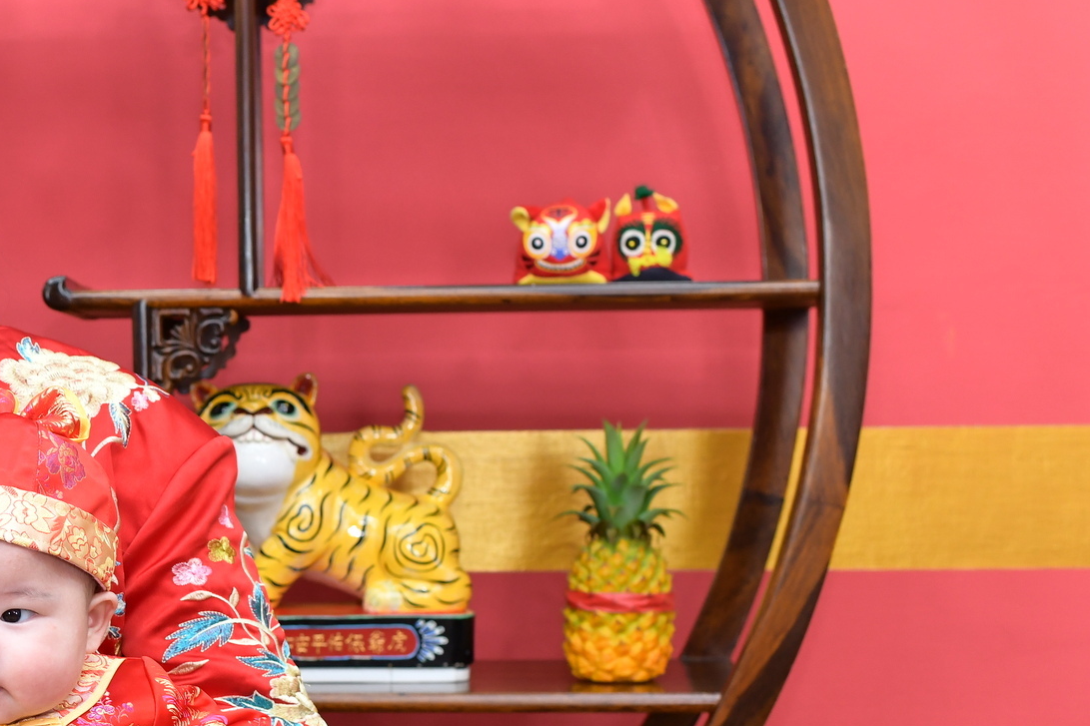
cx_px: 4
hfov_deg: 25.1
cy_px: 579
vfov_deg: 17.6
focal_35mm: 77
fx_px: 2331
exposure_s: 1/200
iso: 800
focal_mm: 35
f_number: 4.5
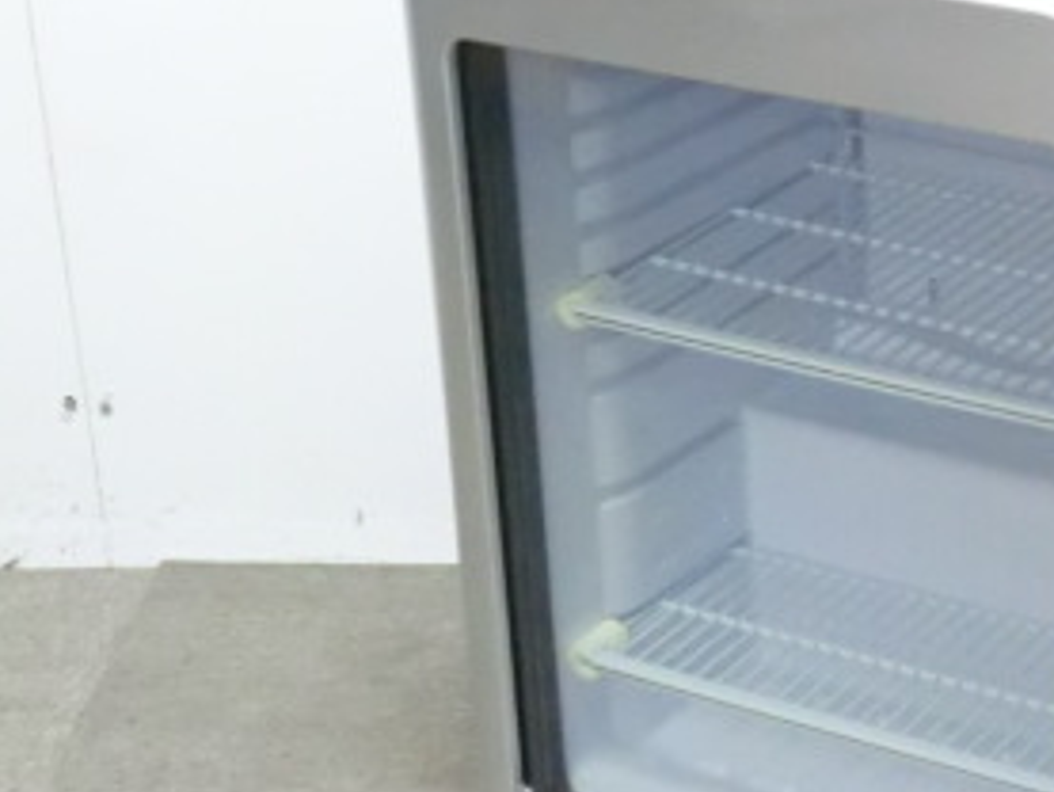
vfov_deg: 14.2
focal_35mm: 104
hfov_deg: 18.5
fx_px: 3168
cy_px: 244
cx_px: 966
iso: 800
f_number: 4.3
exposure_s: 1/25
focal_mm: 8.2
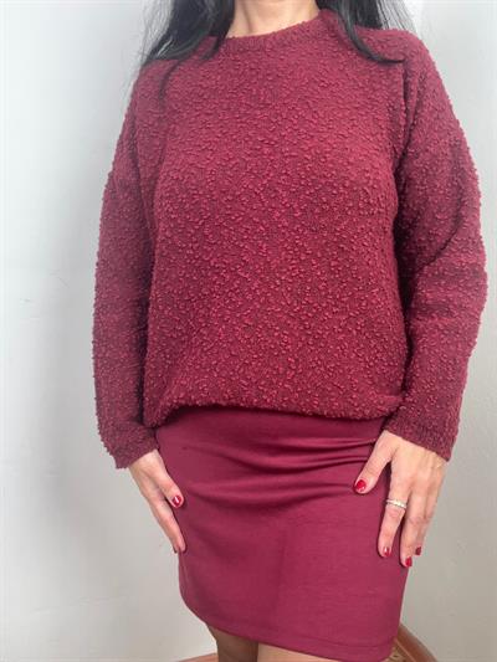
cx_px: 248
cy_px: 331
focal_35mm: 30
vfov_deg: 60.0
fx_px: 574
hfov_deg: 46.8
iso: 100
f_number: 2.2
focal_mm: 2.71
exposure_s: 1/50
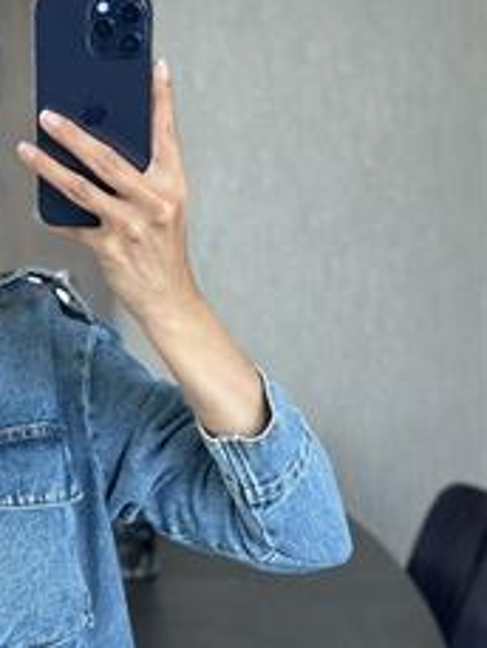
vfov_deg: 18.4
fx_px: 1987
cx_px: -48
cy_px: 509
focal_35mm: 106
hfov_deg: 13.7
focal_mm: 6.86
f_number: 1.78
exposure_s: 1/100
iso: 125
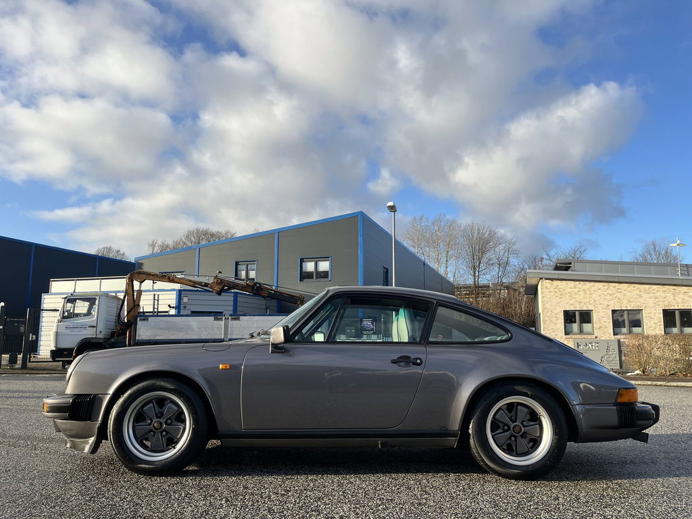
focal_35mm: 26
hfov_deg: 67.3
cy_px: 260
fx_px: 520
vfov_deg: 53.1
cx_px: 346
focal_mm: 5.1
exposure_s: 1/2222
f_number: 1.6
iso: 50
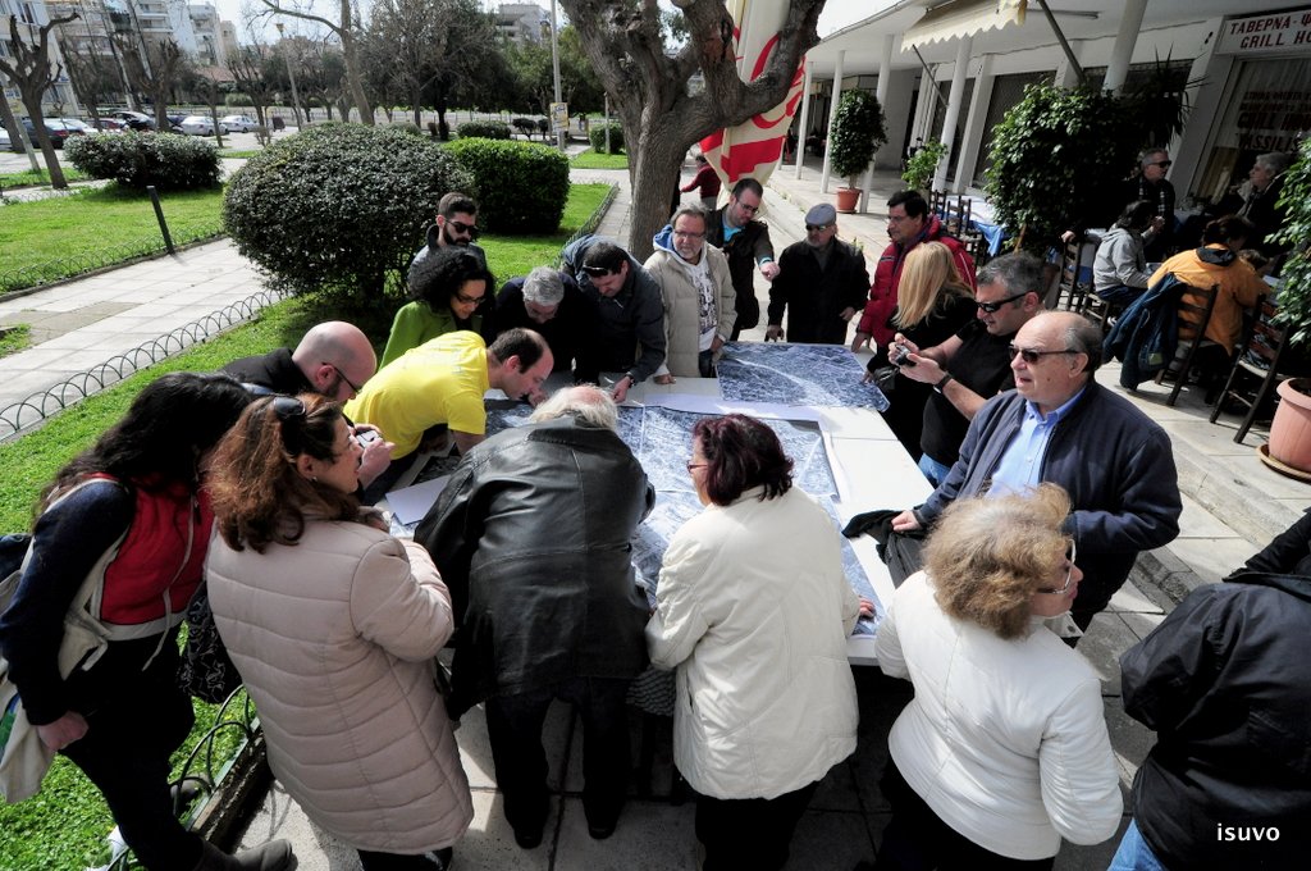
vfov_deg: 71.9
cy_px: 436
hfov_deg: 95.1
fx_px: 600
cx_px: 656
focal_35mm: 16
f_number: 10
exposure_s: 1/1250
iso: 800
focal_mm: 11
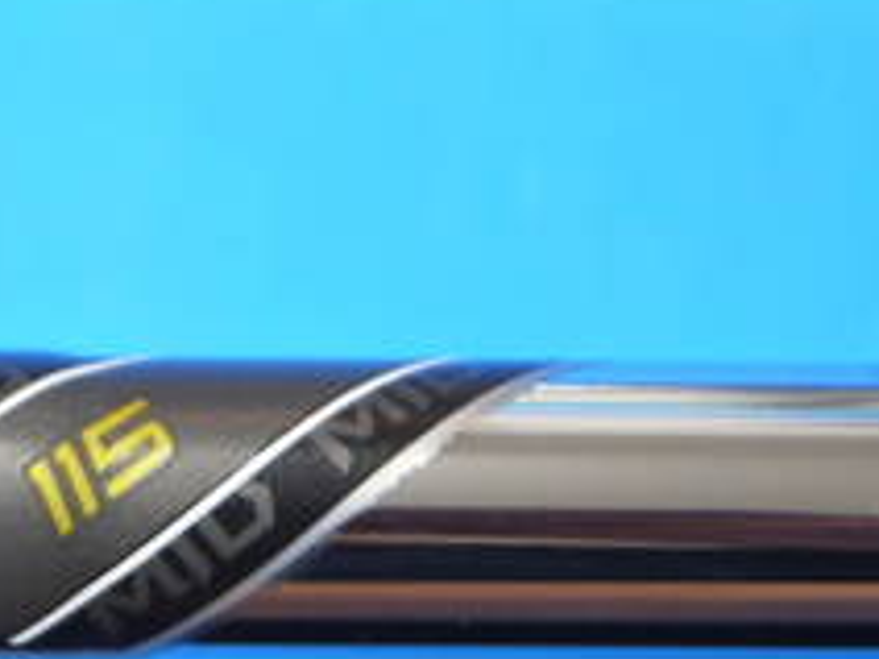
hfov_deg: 7.7
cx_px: -315
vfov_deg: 5.8
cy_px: 535
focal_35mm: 254
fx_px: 6450
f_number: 5.6
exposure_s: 1/80
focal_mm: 42
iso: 800
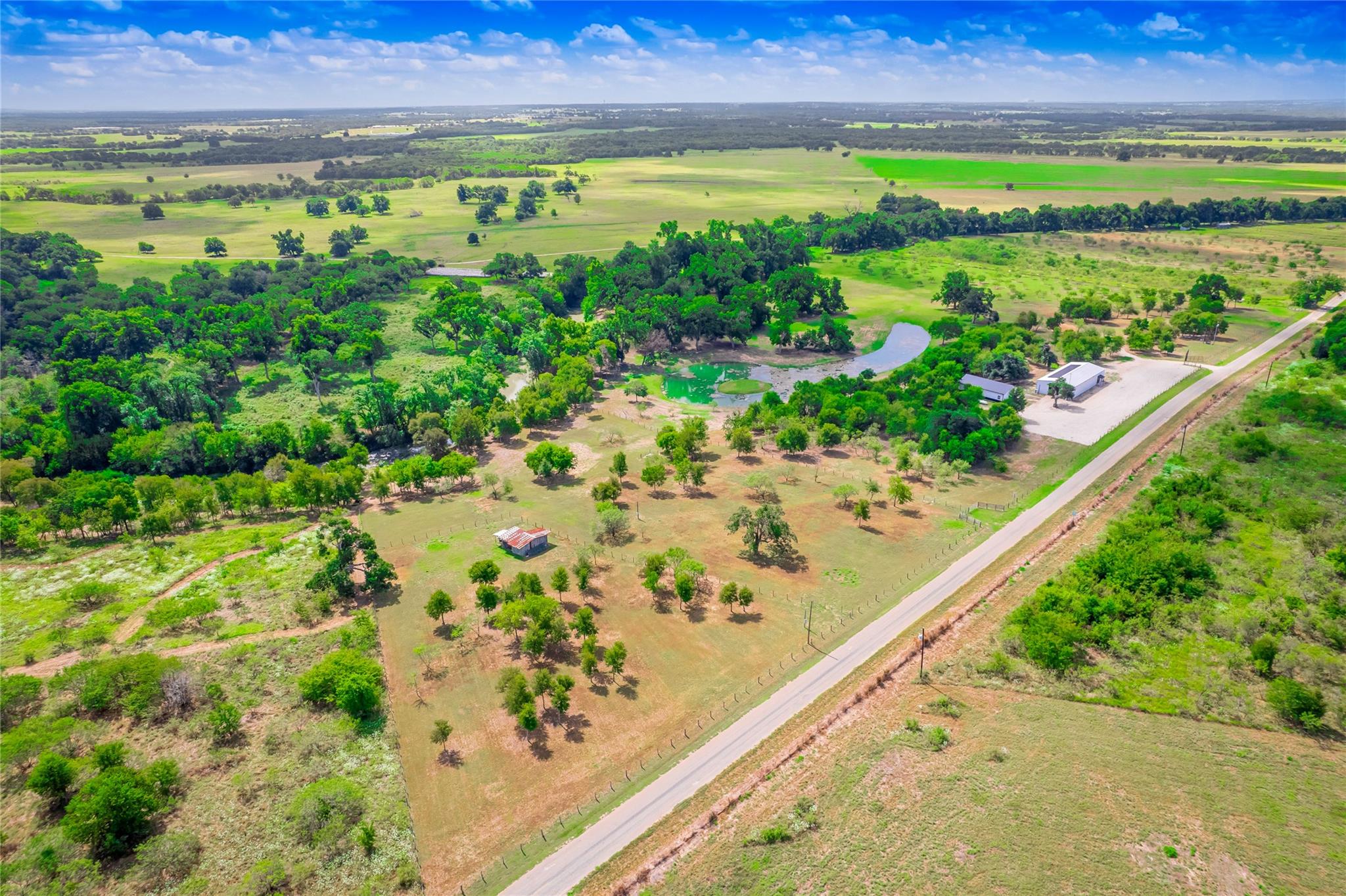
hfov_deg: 78.6
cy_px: 448
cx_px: 673
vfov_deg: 57.2
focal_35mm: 22
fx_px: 822
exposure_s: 1/2000
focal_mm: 8.38
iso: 130
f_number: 2.8
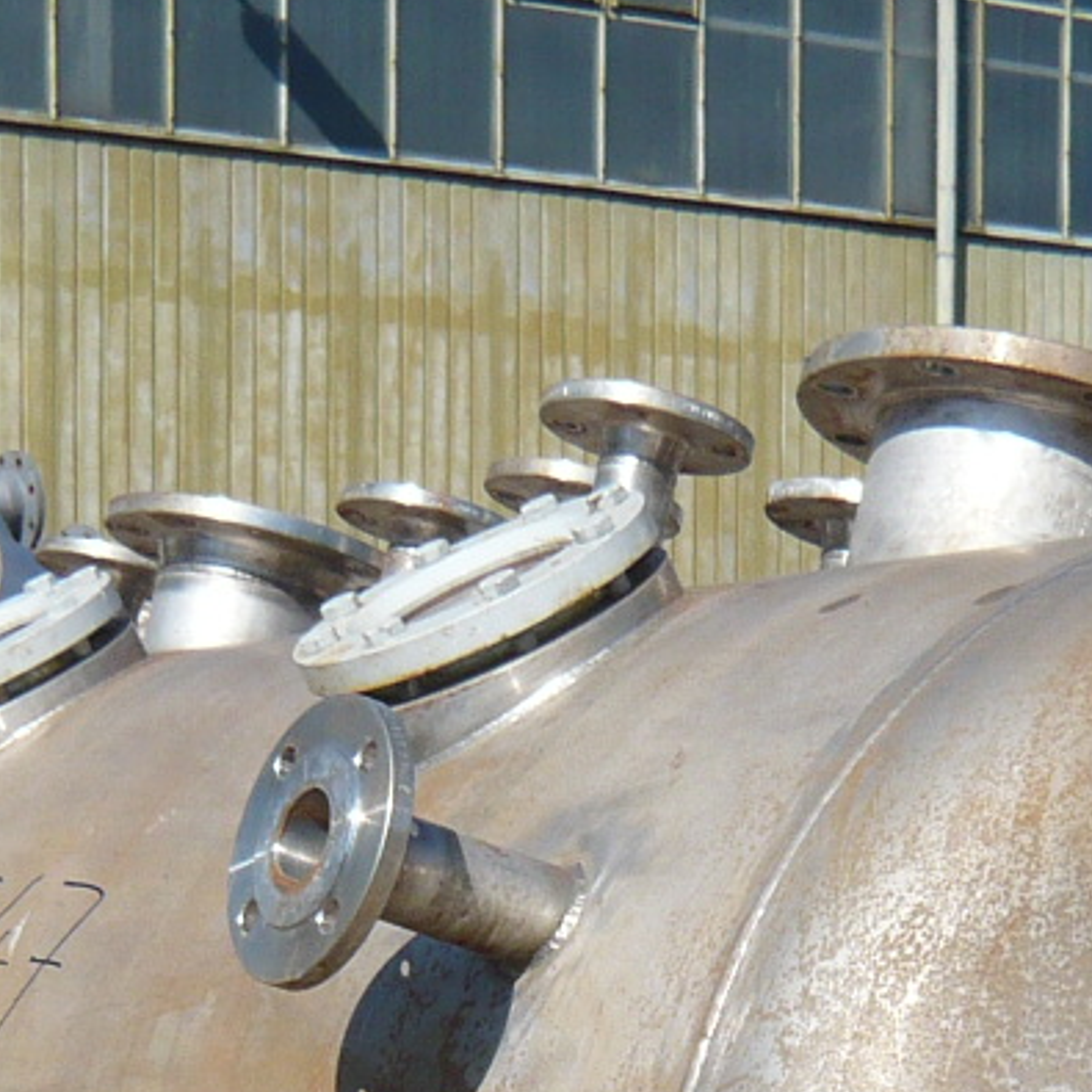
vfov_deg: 15.9
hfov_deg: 16.4
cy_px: 1239
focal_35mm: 106
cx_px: 793
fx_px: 3783
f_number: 8
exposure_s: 1/200
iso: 100
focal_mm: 4.6
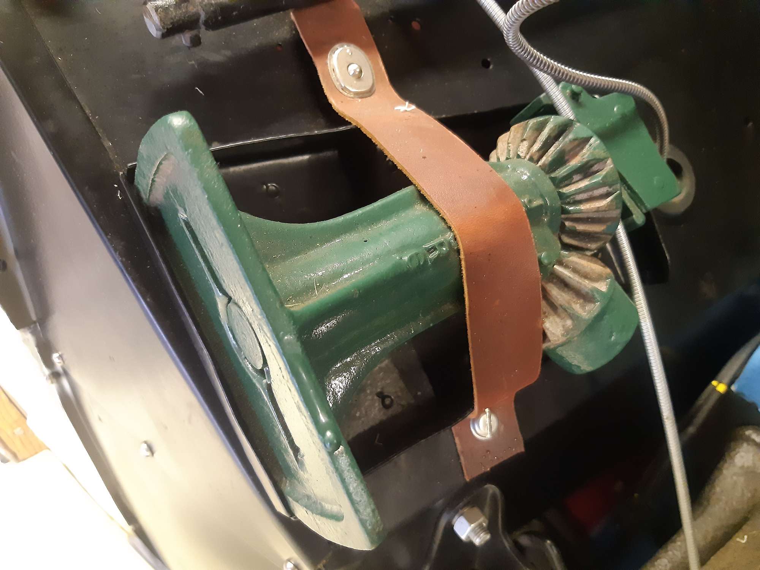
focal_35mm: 26
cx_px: 380
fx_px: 571
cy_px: 285
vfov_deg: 53.1
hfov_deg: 67.3
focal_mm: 3.92
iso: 640
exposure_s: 1/25
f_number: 1.7
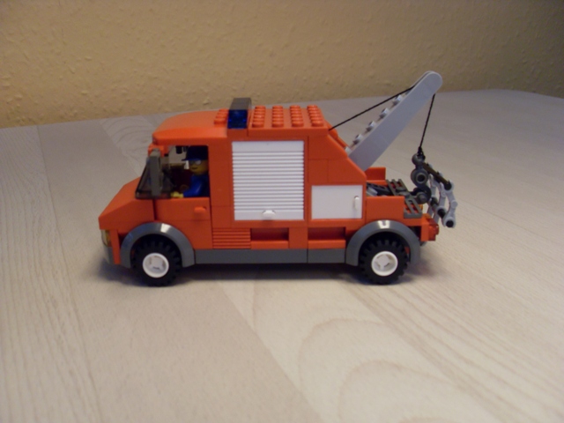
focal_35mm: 37
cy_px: 212
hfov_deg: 50.1
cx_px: 282
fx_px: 603
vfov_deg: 38.7
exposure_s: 1/15
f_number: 2.8
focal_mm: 6.3
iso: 200
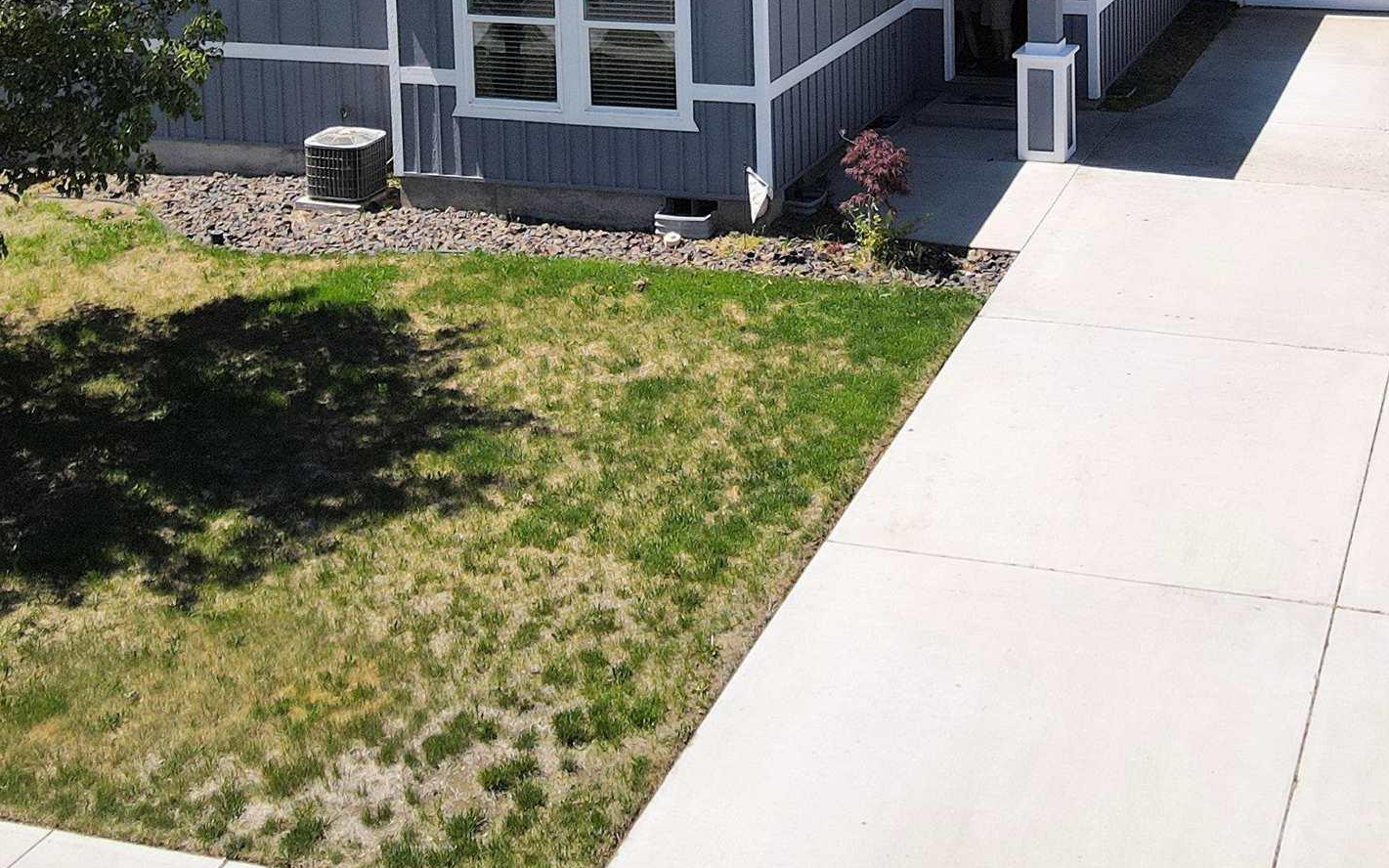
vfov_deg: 21.9
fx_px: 2082
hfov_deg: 36.5
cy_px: -162
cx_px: 937
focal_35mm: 55
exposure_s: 1/800
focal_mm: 4.5
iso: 100
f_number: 2.8
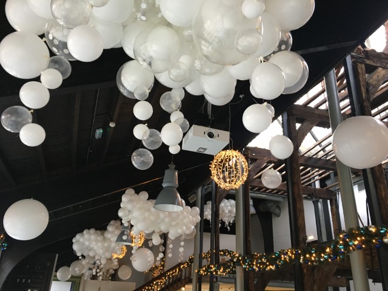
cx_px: 194
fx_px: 325
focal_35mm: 29
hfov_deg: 61.7
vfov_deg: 48.2
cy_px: 146
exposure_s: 1/33
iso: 160
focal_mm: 4.15
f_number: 2.2
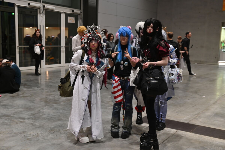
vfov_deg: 29.8
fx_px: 281
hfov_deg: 43.6
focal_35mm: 45
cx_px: 112
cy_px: 75
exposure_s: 1/60
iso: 1600
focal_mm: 45
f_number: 4.5
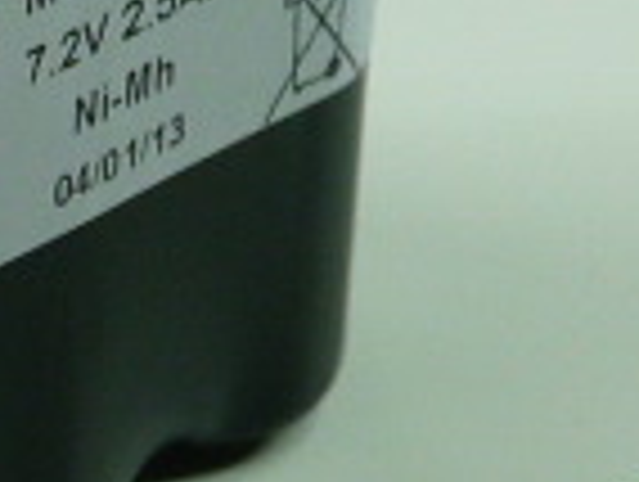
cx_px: -220
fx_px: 4160
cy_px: 68
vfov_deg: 6.6
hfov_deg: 8.6
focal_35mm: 225
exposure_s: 1/80
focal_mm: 4.9
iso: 100
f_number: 2.8
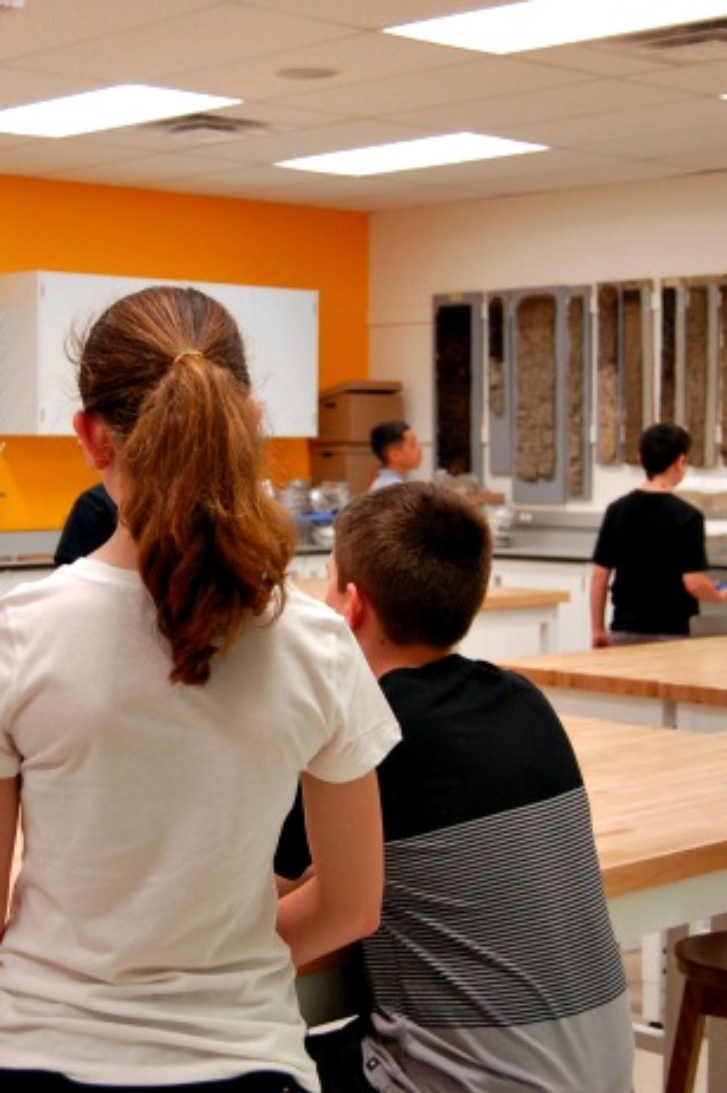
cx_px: 151
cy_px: 546
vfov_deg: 29.7
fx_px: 2063
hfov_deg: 19.8
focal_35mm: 68
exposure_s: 1/60
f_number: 4.2
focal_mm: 30
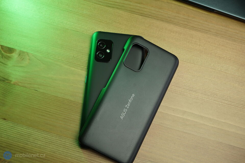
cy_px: 82
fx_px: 347
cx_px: 122
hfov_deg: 38.9
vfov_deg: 26.5
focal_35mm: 51
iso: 1600
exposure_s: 1/250
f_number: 7.1
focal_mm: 51
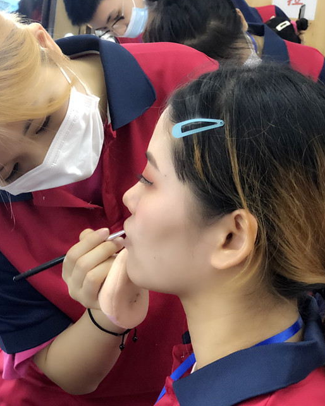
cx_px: 101
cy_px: 194
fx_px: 937
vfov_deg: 24.4
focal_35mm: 78
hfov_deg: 19.6
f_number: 2.8
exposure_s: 1/33
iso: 400
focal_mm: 6.6
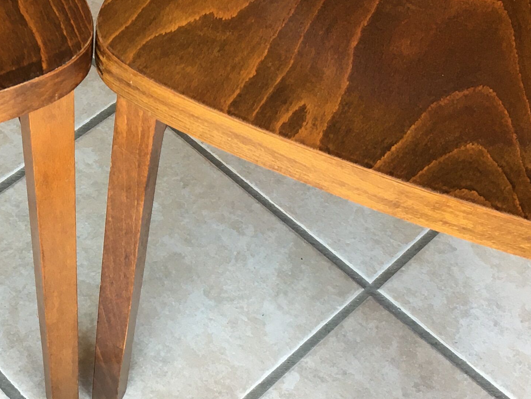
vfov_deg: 17.9
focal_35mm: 81
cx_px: 80
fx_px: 1243
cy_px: 22
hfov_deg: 23.6
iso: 25
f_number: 2.2
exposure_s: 1/33
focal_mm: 4.15
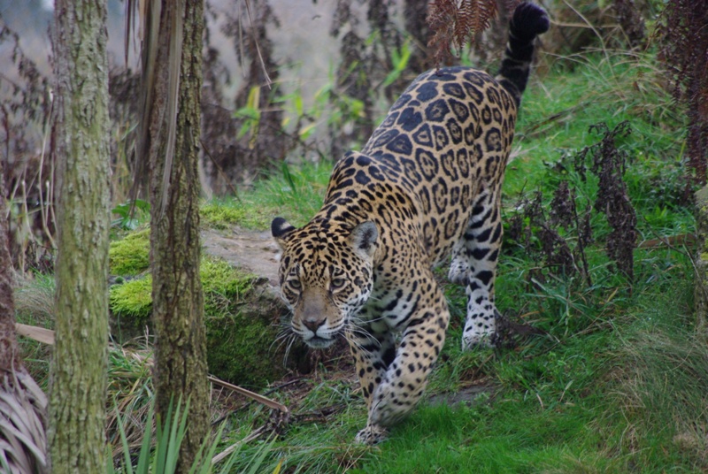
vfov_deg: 3.1
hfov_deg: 4.6
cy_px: 237
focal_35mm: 450
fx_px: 8863
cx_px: 354
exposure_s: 1/125
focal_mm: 300
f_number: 5.8
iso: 800
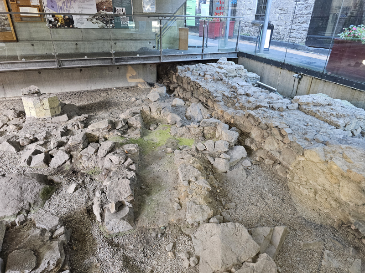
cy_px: 136
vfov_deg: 58.9
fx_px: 243
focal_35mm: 23
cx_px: 182
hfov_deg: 73.9
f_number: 1.7
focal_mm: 6.3
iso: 500
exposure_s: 1/100
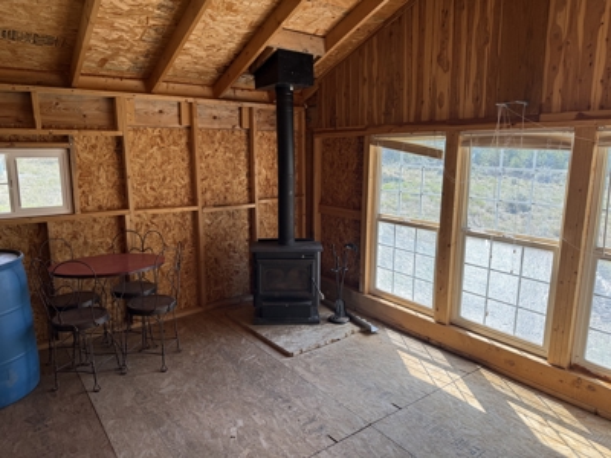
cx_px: 306
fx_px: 424
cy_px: 229
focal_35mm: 24
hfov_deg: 71.6
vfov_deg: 56.8
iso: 100
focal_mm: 6.76
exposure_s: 1/405
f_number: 1.78
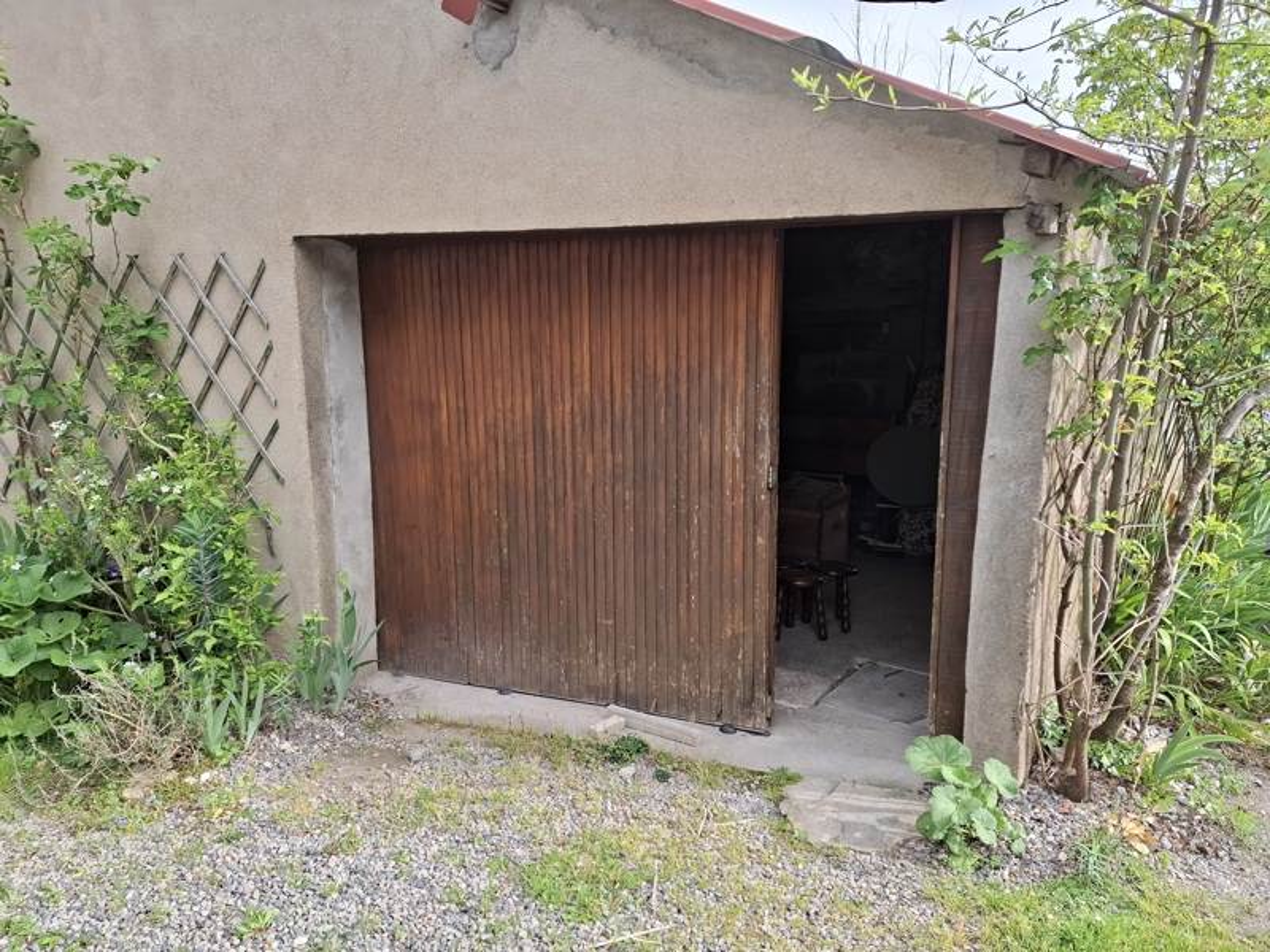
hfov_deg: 73.9
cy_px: 476
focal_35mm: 23
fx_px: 844
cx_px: 635
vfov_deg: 58.9
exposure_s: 1/348
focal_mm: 5.54
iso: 50
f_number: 1.8
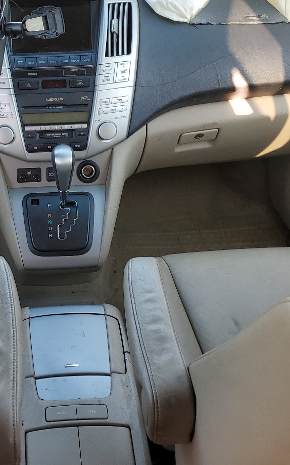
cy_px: 208
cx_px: 36
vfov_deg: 41.8
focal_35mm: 48
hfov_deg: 26.1
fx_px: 607
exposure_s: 1/143
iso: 50
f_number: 1.5
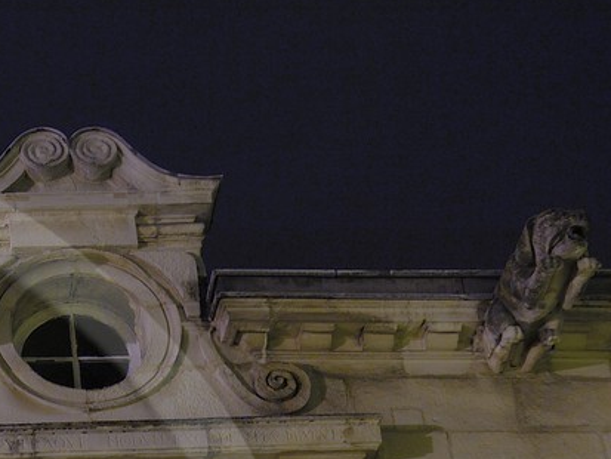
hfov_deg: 13.9
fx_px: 2366
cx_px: -288
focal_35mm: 134
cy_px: 742
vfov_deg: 10.6
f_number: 5.6
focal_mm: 24
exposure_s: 4.5
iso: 100
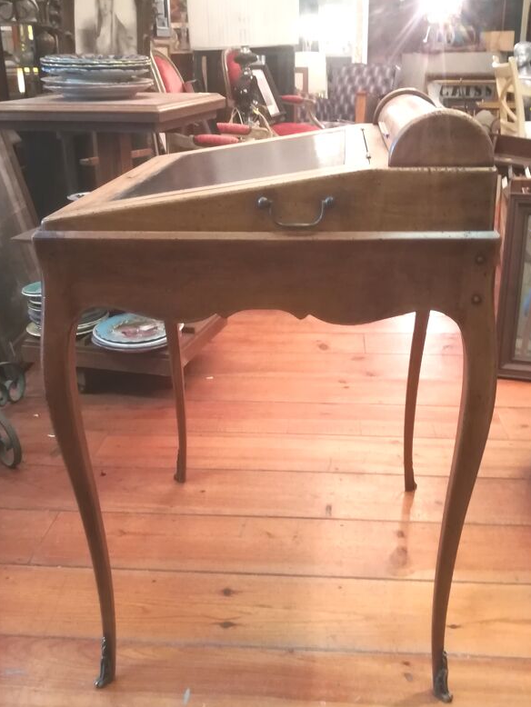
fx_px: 756
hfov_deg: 38.7
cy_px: 361
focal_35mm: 37
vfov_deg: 50.1
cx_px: 264
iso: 500
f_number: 2.2
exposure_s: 1/25
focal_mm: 3.83
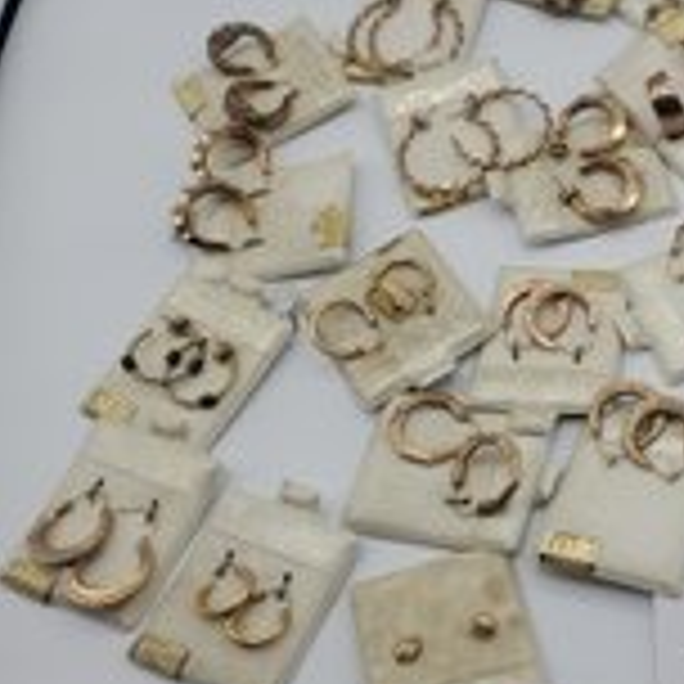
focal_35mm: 52
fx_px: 1162
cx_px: 767
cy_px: 322
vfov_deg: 32.8
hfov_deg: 29.3
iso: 50
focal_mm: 4.3
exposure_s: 1/661
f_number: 2.4
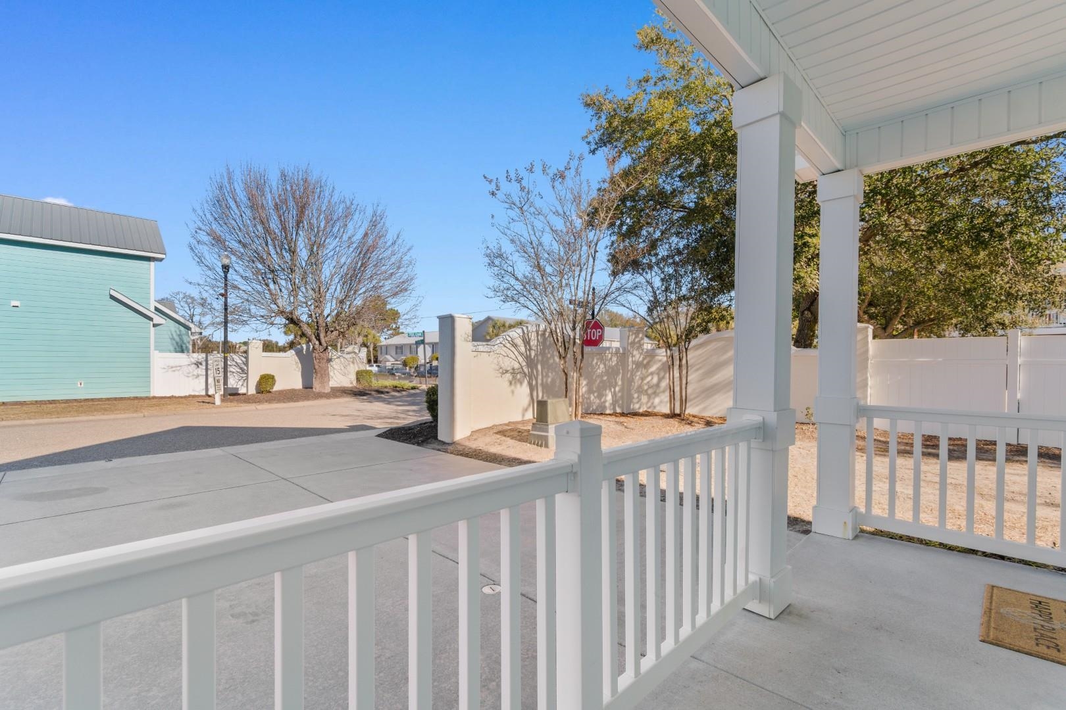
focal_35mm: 15
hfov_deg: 100.4
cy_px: 355
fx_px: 444
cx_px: 533
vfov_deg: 77.3
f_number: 5.6
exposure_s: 1/125
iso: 100
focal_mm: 10
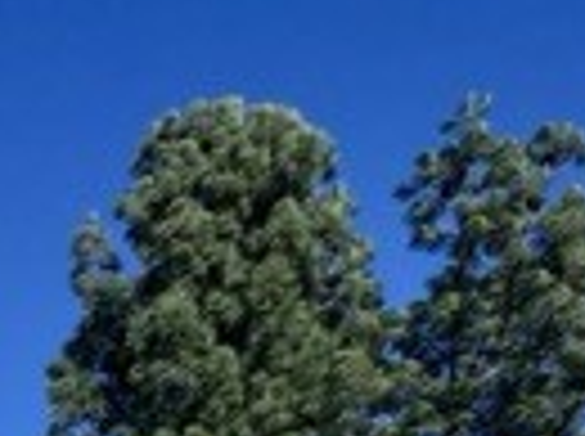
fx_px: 1164
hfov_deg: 17.5
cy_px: 935
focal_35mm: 69
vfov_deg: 15.6
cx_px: -652
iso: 40
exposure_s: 1/3906
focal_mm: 2.22
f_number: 2.2
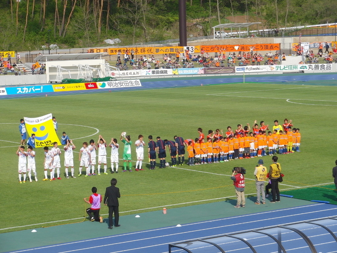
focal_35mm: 108
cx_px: 168
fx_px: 1051
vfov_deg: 13.7
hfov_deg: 18.2
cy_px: 126
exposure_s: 1/320
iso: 100
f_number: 5
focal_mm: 18.8
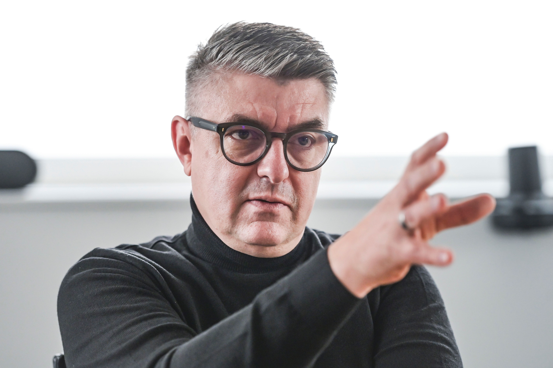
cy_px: 184
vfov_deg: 9.1
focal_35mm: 150
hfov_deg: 13.7
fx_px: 2303
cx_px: 276
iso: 2000
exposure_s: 1/320
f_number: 3.2
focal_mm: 150
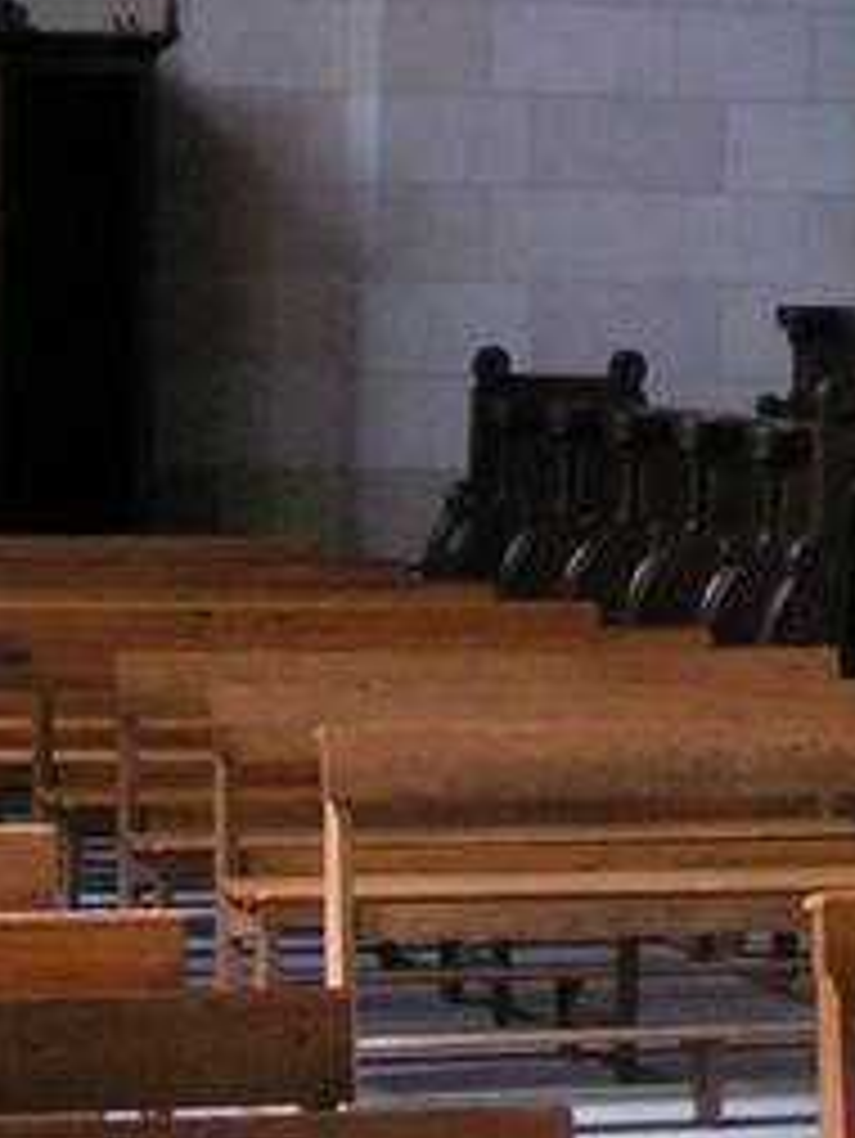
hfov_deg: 9.2
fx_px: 5265
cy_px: -340
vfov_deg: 12.0
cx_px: 896
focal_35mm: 160
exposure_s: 1/20
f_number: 2.8
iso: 200
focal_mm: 5.8
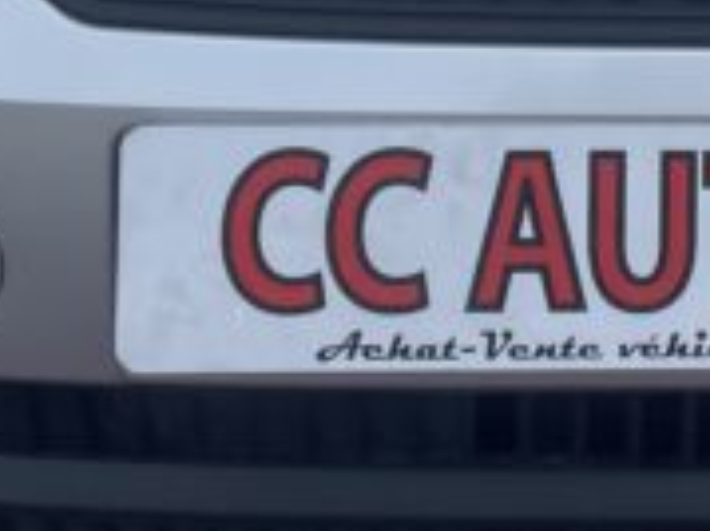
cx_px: 702
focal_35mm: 116
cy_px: -313
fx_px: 2378
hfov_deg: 16.6
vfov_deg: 12.1
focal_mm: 4.2
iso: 32
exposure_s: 1/2257
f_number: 1.6
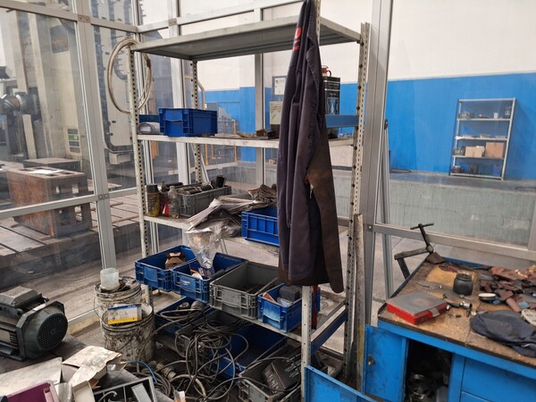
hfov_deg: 73.9
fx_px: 356
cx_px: 268
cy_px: 201
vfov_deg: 58.9
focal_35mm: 23
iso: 320
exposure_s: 1/33
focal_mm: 5.54
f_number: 1.8
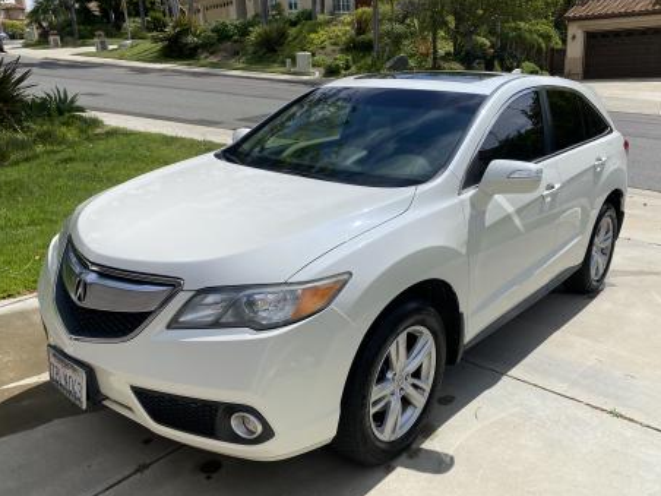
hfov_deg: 61.6
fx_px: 554
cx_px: 355
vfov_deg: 48.2
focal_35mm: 29
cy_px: 238
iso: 32
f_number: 1.8
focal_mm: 4.25
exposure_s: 1/6061
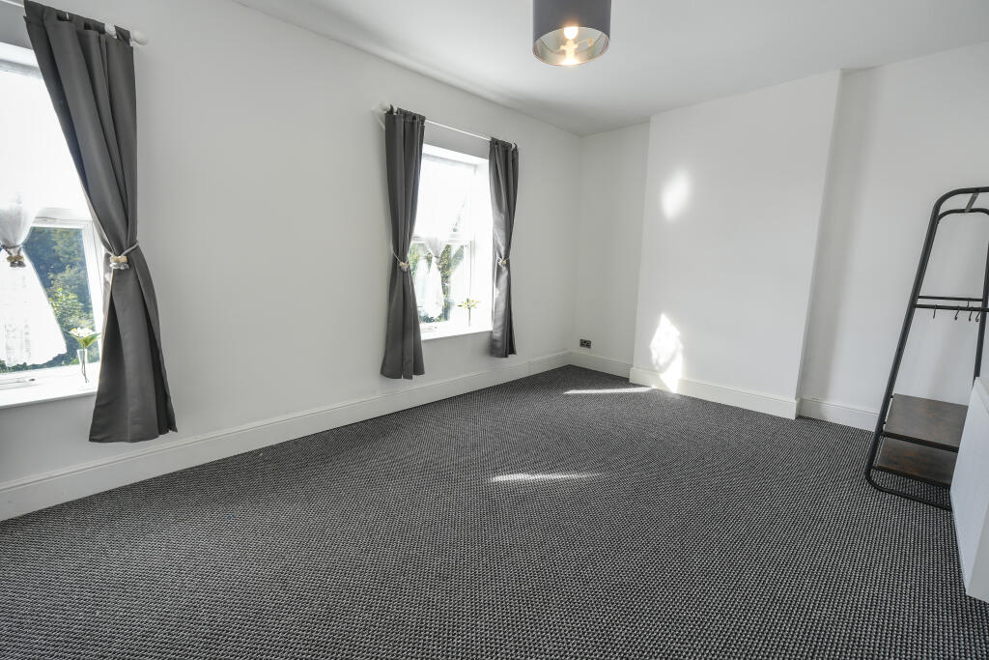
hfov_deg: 100.4
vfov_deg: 77.3
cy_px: 330
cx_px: 494
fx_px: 412
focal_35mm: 15
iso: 100
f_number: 4.5
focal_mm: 10
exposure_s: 1/80
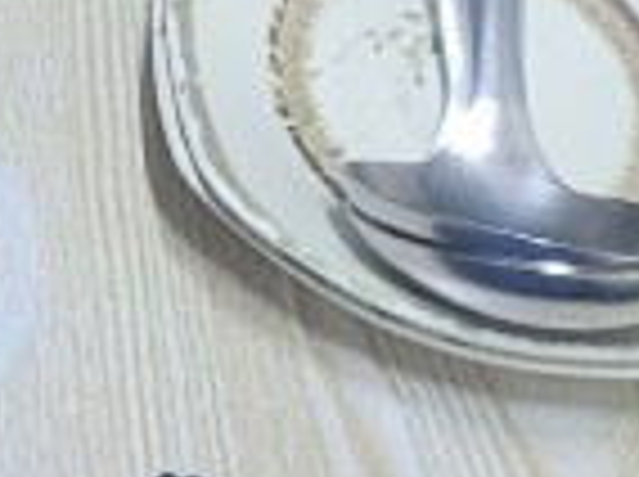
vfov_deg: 7.3
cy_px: -770
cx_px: -864
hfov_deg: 9.4
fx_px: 3465
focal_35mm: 188
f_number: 1.8
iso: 320
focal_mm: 5.4
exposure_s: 1/40
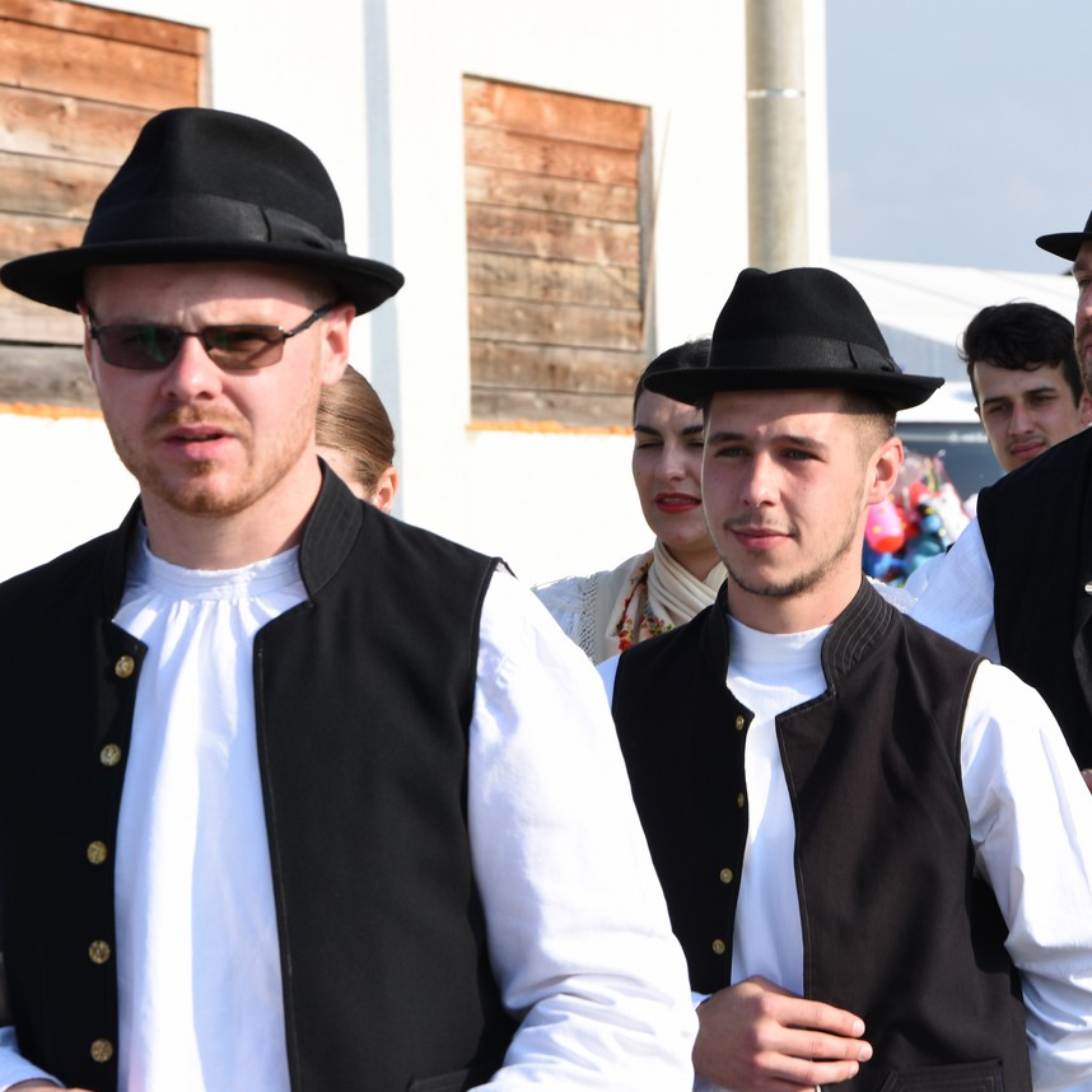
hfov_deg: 11.2
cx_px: 761
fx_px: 5568
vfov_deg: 11.2
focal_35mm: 156
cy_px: 566
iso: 100
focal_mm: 70
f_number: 9
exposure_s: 1/160
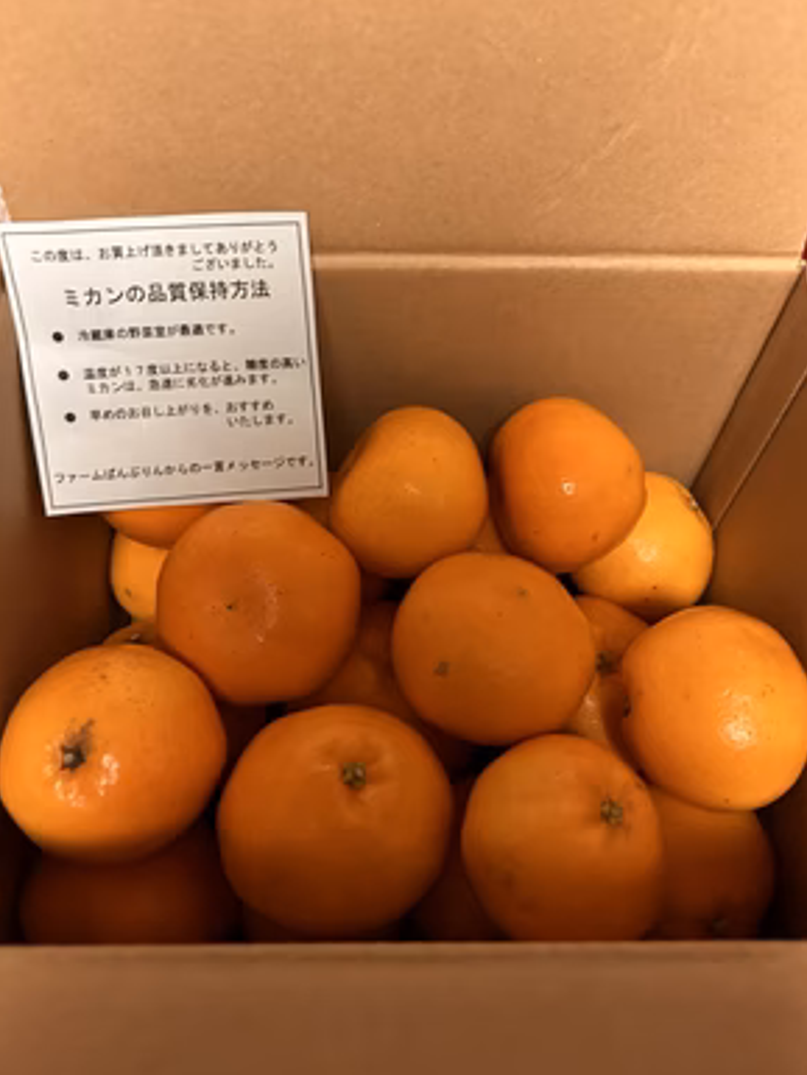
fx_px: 839
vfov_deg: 65.3
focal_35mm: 27
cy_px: 539
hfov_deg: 51.4
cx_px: 416
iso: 500
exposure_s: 1/50
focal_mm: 5.7
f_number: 1.5
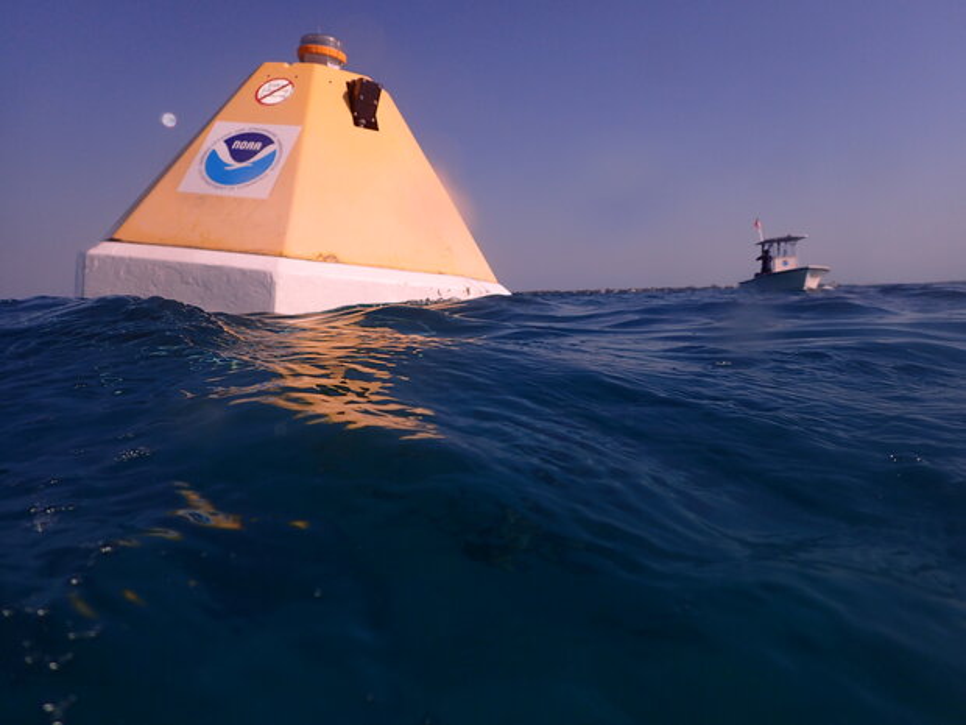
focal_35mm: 25
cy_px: 362
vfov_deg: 54.9
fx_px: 698
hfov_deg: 69.4
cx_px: 483
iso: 100
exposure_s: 1/500
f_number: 8
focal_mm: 4.5
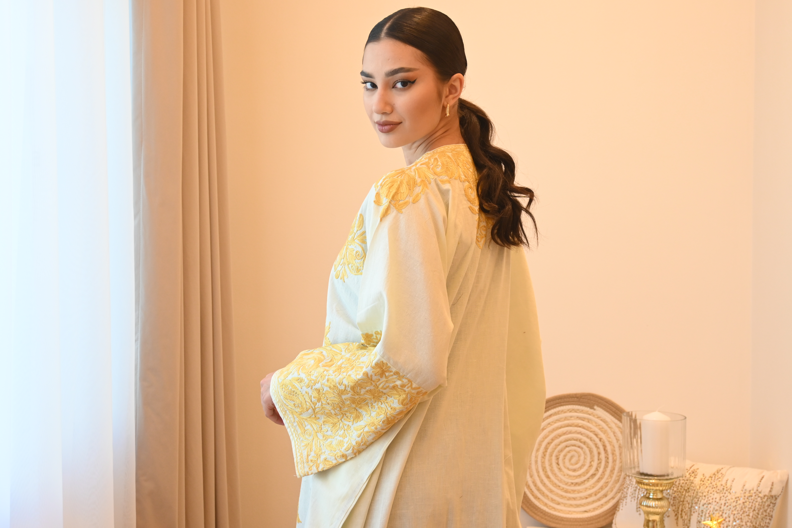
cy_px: 264
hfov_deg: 40.0
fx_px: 1089
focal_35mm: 50
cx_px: 396
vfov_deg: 27.3
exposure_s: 1/50
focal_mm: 33
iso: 720
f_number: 5
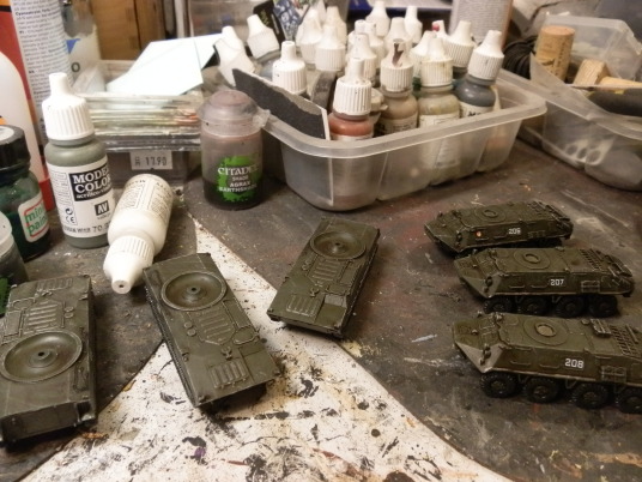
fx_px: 519
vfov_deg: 49.7
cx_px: 321
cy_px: 241
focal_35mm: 28
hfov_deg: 63.4
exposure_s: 1/100
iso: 400
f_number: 3.1
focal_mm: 5
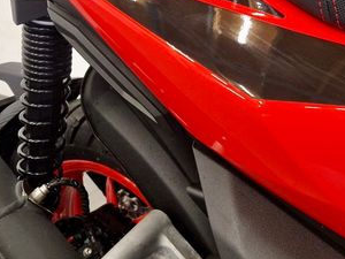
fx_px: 488
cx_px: 213
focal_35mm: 49
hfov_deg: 38.7
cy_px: 39
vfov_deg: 28.8
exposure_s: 1/100
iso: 80
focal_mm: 5.4
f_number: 1.8
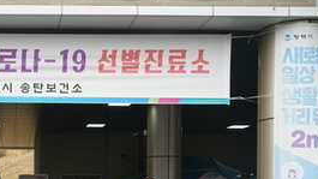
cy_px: 204
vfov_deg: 18.3
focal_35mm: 63
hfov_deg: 31.2
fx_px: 531
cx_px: 10
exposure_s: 1/500
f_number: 8
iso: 2000
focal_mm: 29
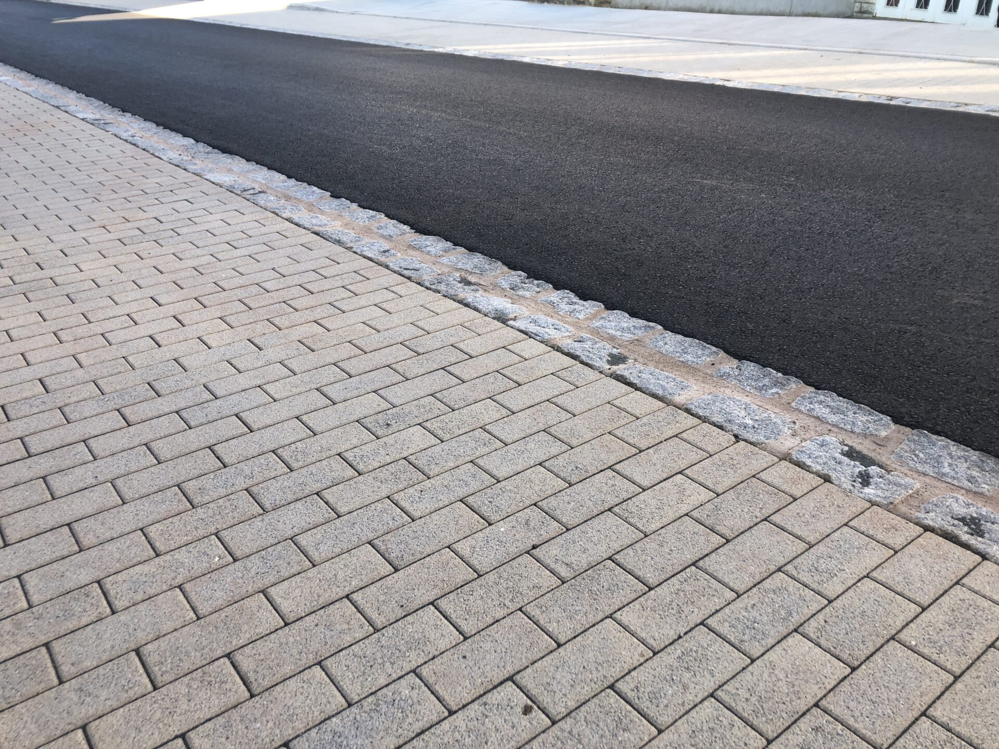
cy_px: 374
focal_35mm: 28
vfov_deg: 49.7
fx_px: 808
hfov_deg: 63.4
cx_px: 500
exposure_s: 1/235
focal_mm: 3.99
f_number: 1.8
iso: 20
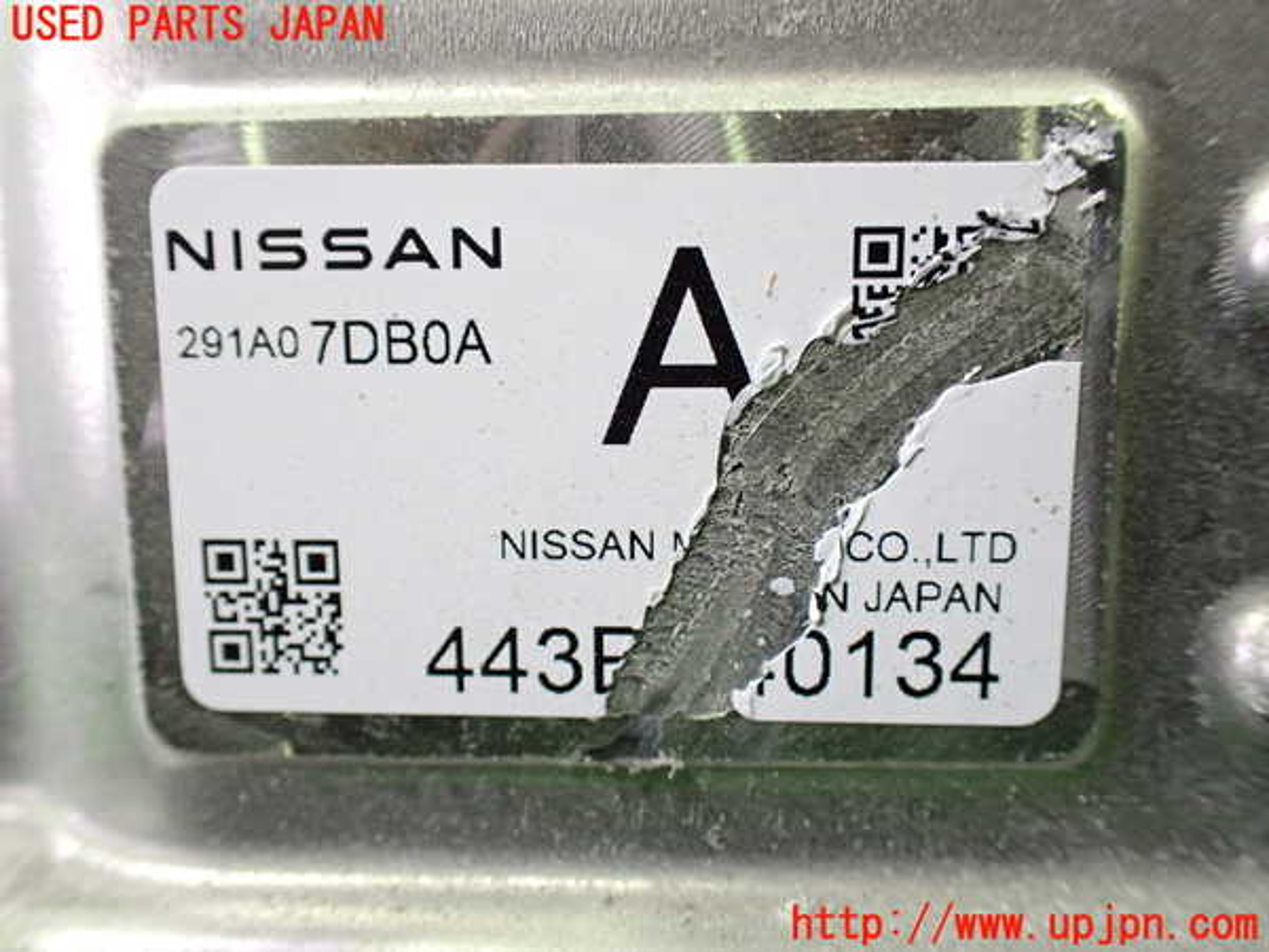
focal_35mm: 30
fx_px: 1100
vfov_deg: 46.8
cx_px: 634
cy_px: 476
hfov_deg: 60.0
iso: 800
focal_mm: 5.4
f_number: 2.3
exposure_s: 1/50
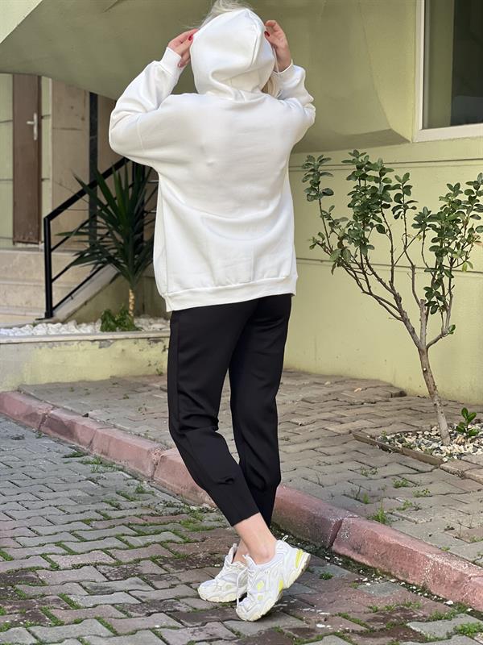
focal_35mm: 77
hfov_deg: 19.1
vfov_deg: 25.3
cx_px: 242
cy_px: 322
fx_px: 1433
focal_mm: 9
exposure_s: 1/121
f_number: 2.8
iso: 64
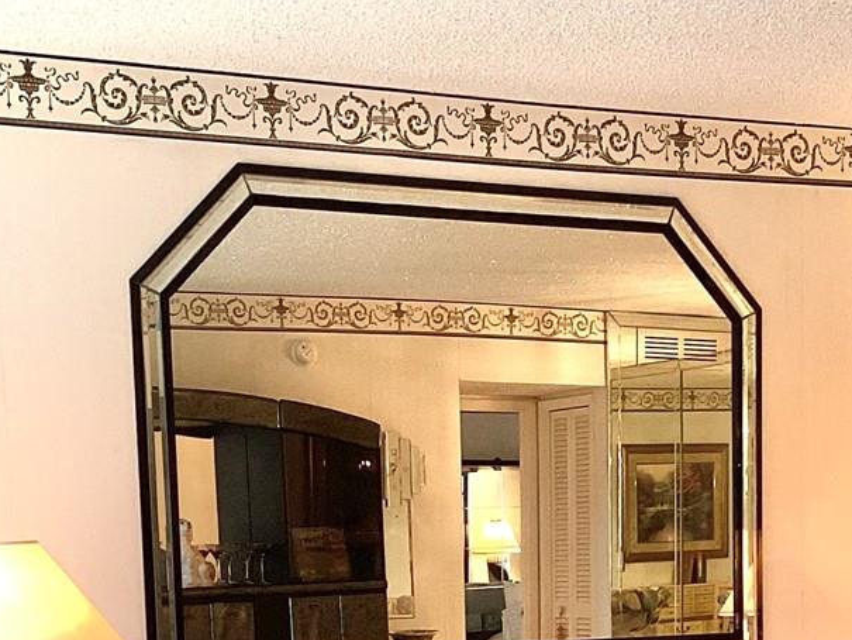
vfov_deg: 17.1
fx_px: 2019
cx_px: 501
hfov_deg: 23.8
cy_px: 799
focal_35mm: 82
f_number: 2.4
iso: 100
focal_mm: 3.3
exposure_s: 1/60
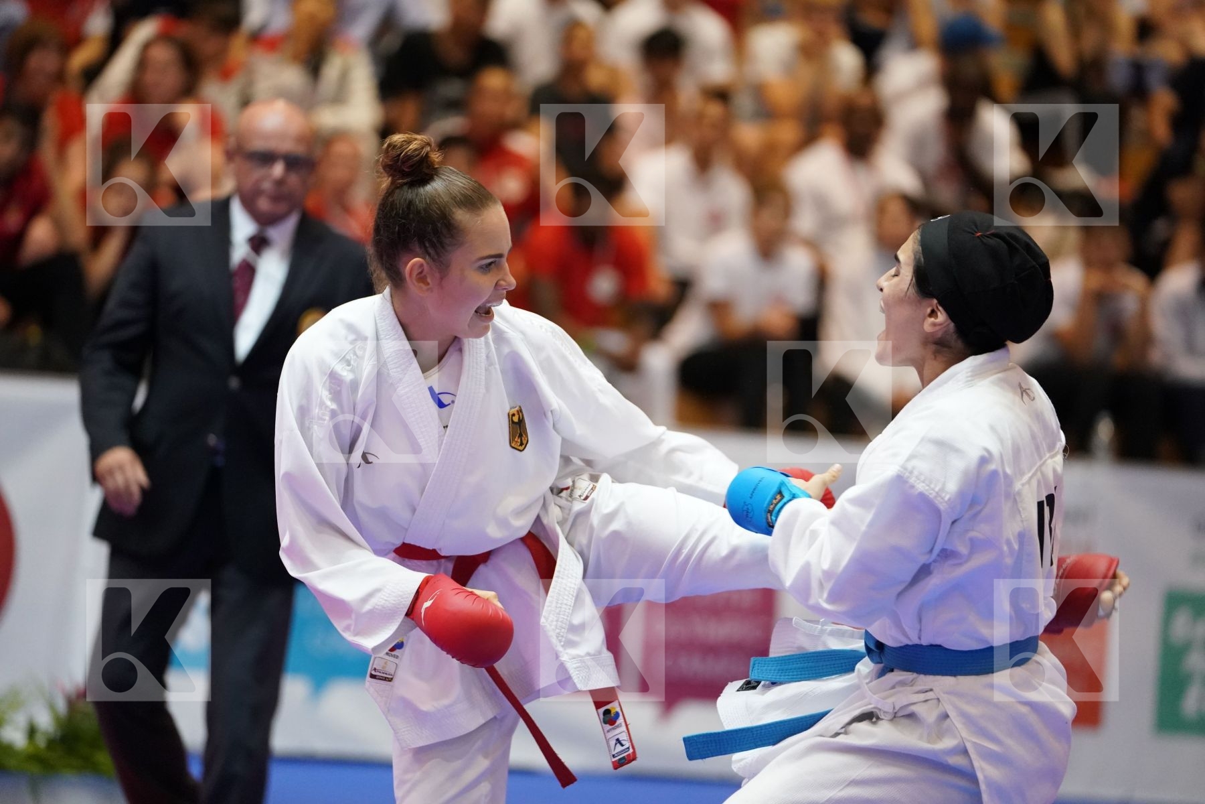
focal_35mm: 171
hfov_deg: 12.0
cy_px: 402
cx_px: 602
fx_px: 5723
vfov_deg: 8.0
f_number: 2.8
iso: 5000
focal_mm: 171
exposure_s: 1/800
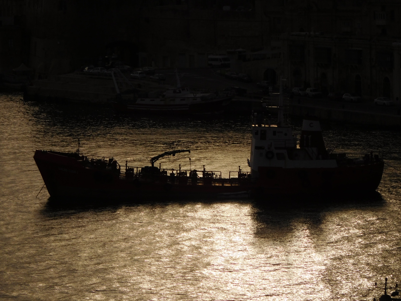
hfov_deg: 9.9
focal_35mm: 200
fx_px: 2317
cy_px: 150
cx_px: 200
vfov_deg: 7.4
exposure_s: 1/800
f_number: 10.8
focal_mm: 35.7
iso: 125
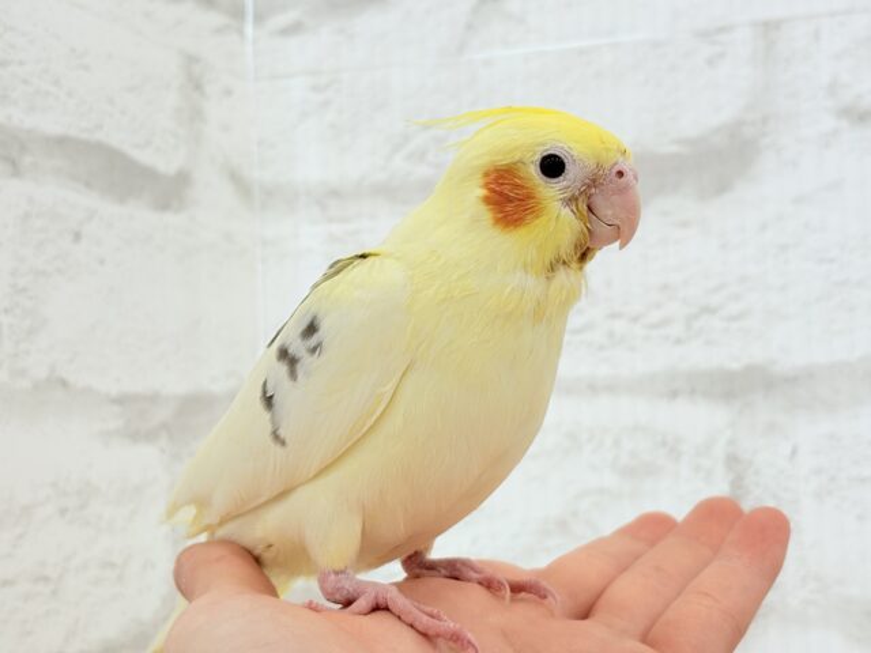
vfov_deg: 28.0
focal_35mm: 52
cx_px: 436
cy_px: 326
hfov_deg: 36.8
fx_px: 1308
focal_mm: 5.96
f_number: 1.6
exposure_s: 1/100
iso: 40
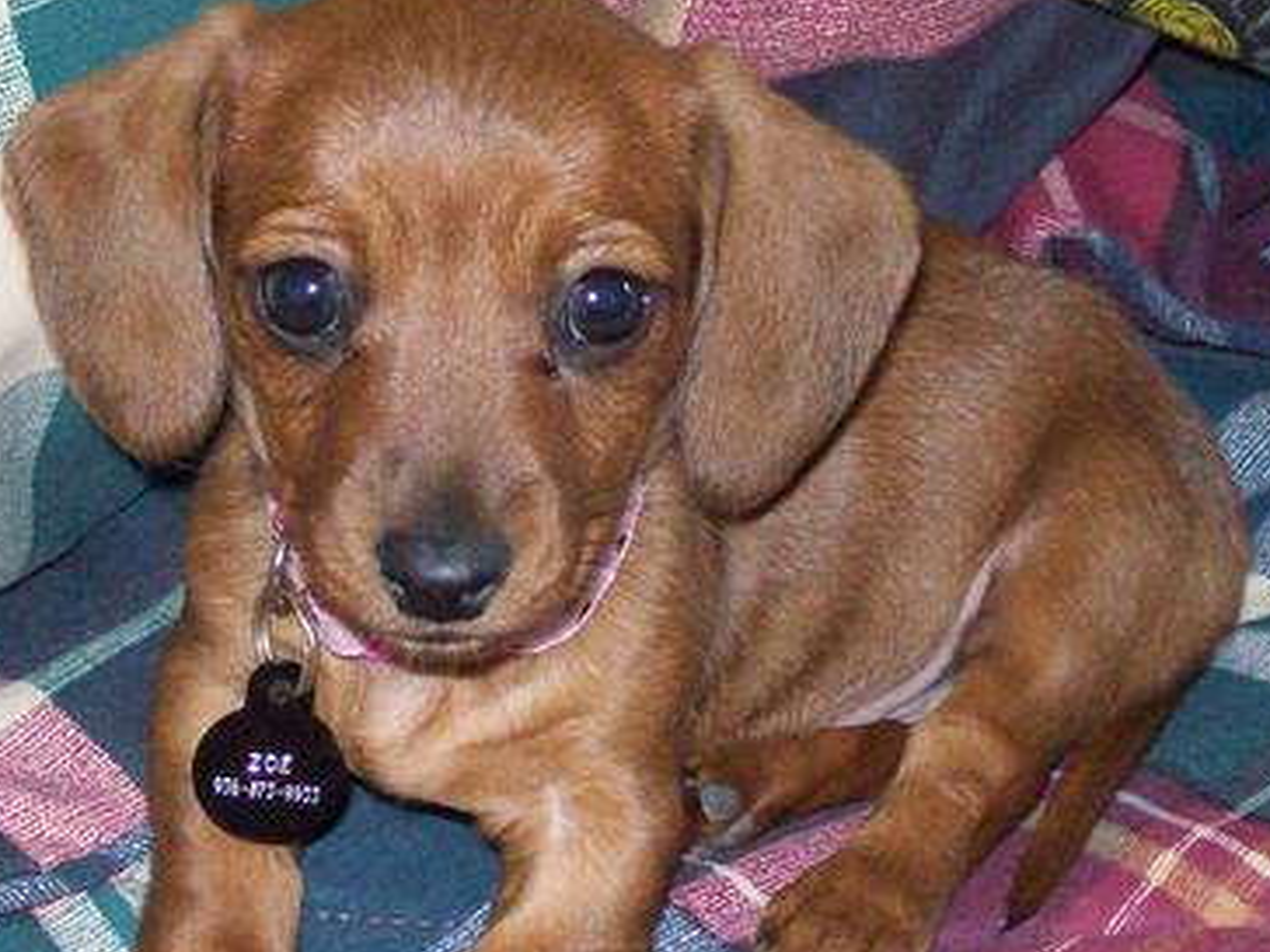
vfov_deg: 12.0
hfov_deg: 16.0
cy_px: 237
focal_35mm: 123
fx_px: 4513
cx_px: 534
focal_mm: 11.6
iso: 400
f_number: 3.8
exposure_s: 1/194
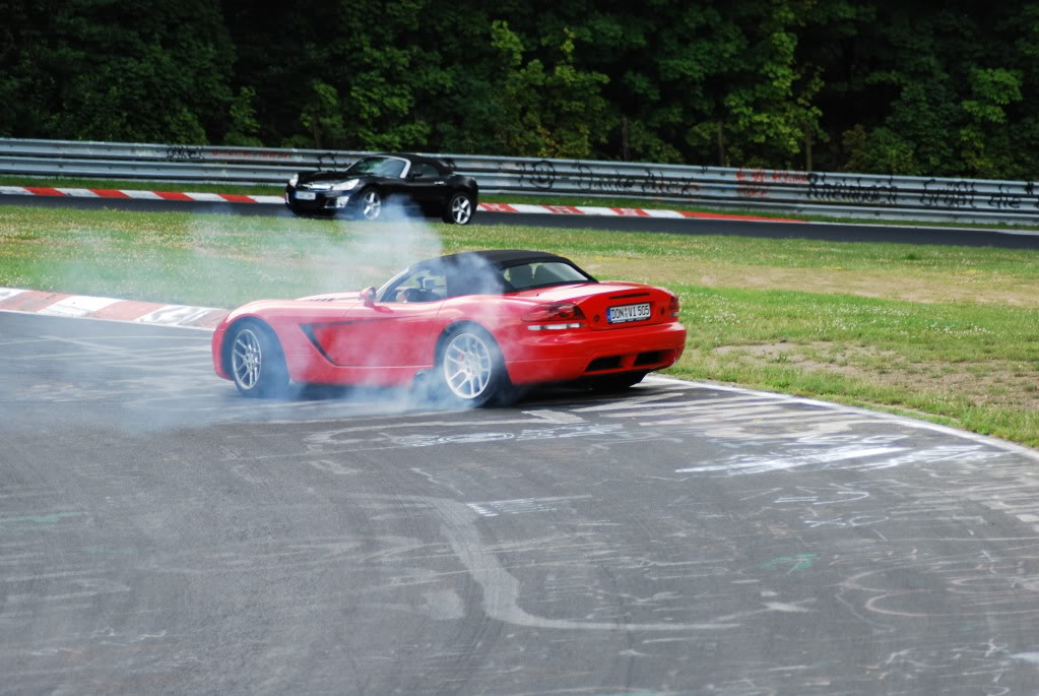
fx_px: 6719
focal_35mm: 232
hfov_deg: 8.8
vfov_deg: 5.9
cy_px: 348
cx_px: 520
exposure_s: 1/500
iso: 360
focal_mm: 155
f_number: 4.5
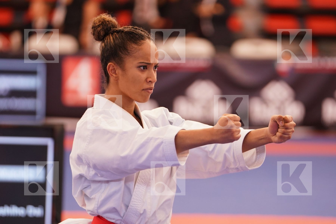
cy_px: 112
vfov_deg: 5.1
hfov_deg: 7.6
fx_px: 2529
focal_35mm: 271
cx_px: 168
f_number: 2.8
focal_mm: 181
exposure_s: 1/500
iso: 1250
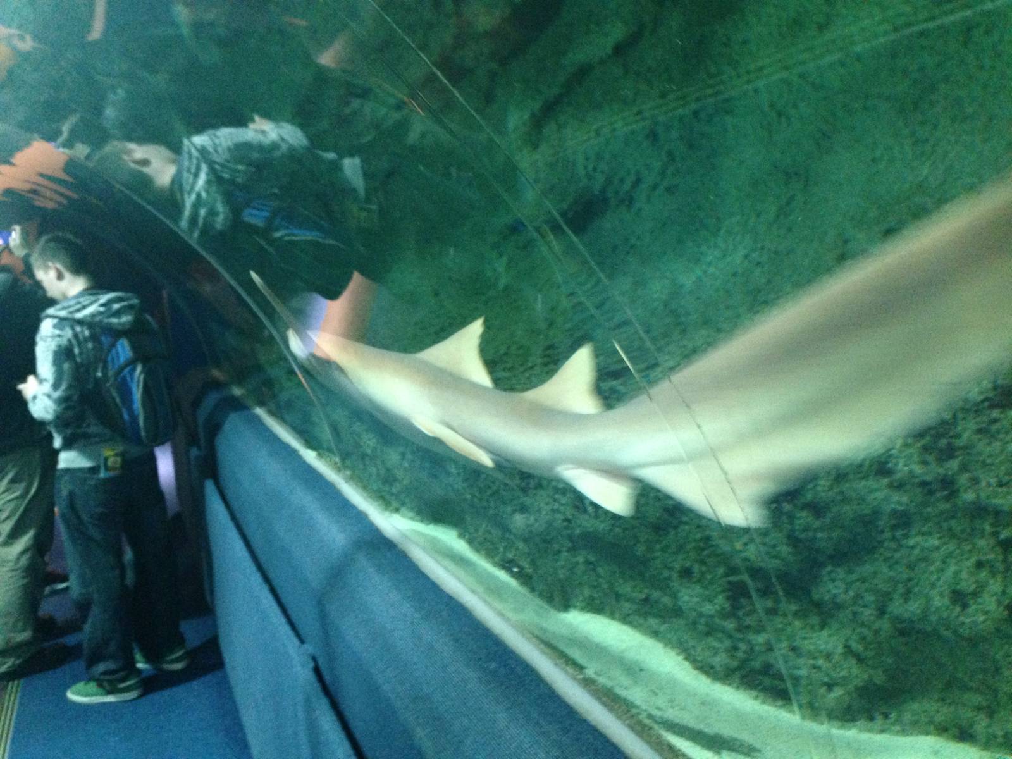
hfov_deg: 55.4
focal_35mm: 33
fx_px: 965
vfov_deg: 42.9
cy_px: 380
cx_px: 506
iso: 500
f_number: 2.4
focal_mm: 4.12
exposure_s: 1/15
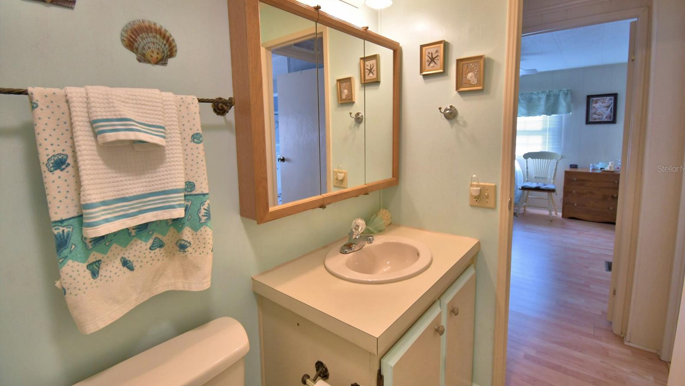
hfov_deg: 99.4
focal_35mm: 16
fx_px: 291
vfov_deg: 66.8
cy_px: 169
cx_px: 348
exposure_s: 1/50
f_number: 4.5
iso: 400
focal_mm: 10
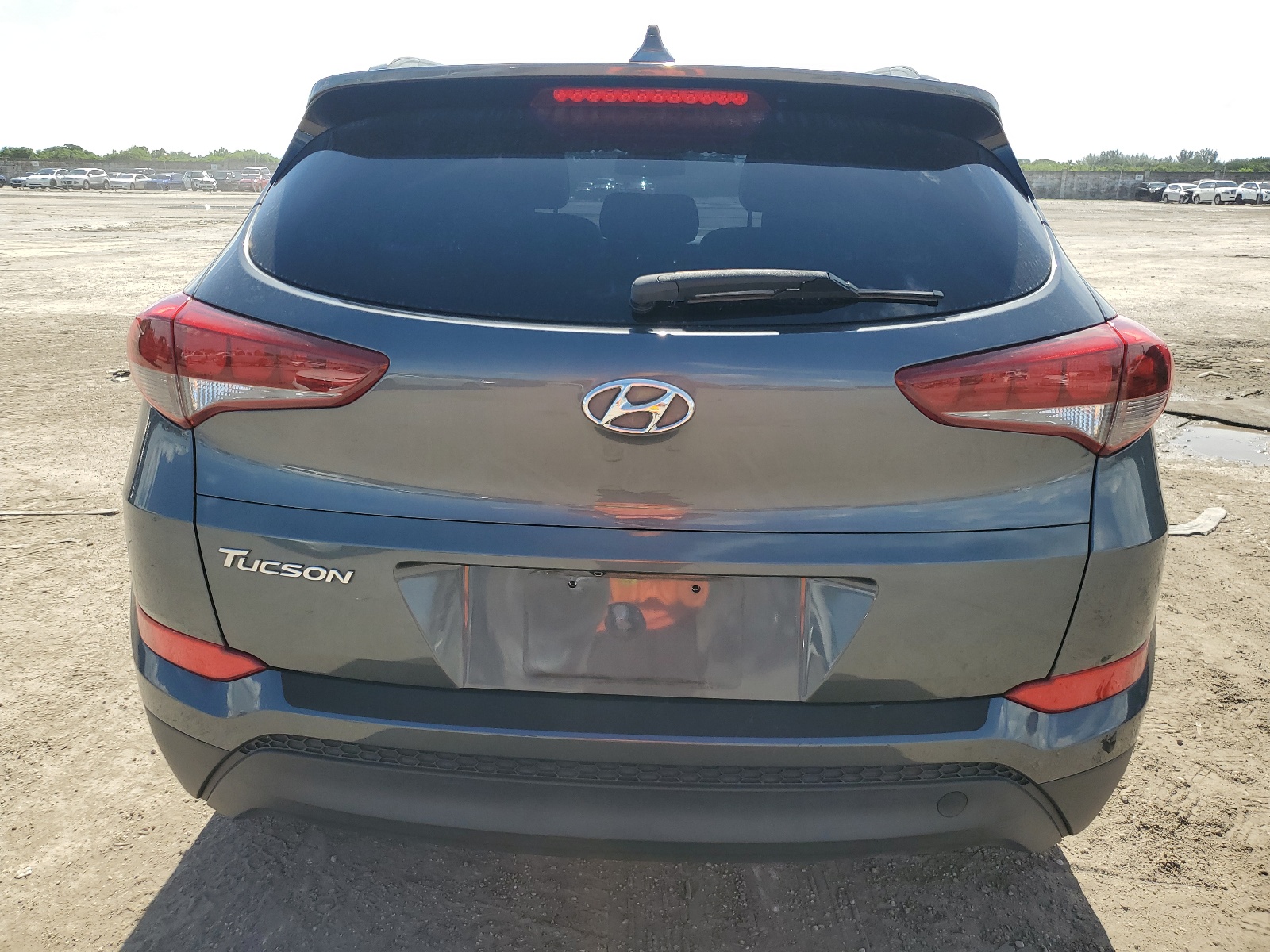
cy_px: 476
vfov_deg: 53.1
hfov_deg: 67.3
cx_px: 635
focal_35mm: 26
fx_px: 954
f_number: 1.5
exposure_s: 1/2000
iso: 50
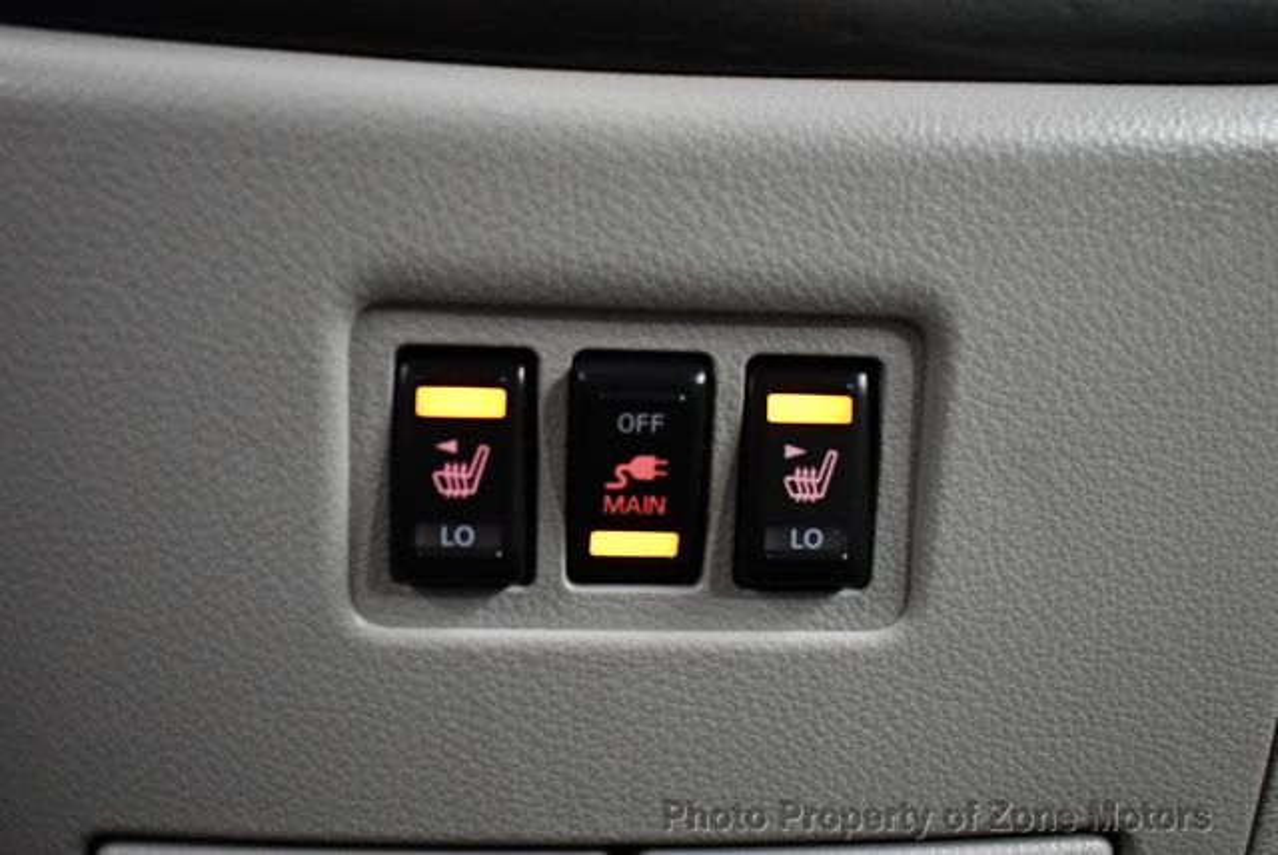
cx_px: 639
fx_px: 1279
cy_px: 428
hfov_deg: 53.1
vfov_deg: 36.9
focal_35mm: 36
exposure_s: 1/80
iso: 3200
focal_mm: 18
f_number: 3.5
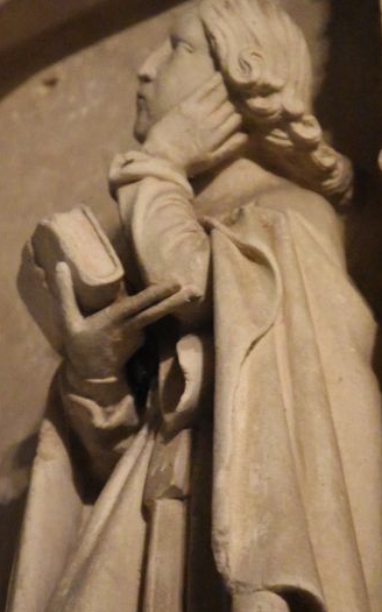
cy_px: 268
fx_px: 6798
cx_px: 167
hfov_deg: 3.2
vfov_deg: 5.1
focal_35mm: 408
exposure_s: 1/40
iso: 12800
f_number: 5.6
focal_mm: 200
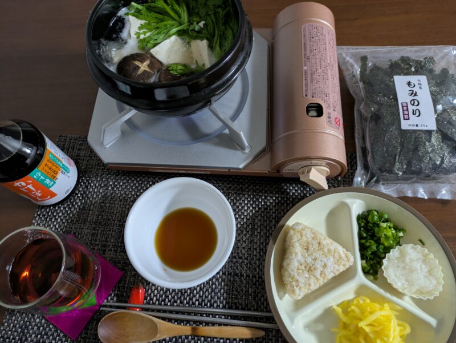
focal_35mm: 25
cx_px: 228
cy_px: 172
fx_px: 330
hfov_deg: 69.4
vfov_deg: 54.9
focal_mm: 5.43
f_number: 1.89
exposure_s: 1/24
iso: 428
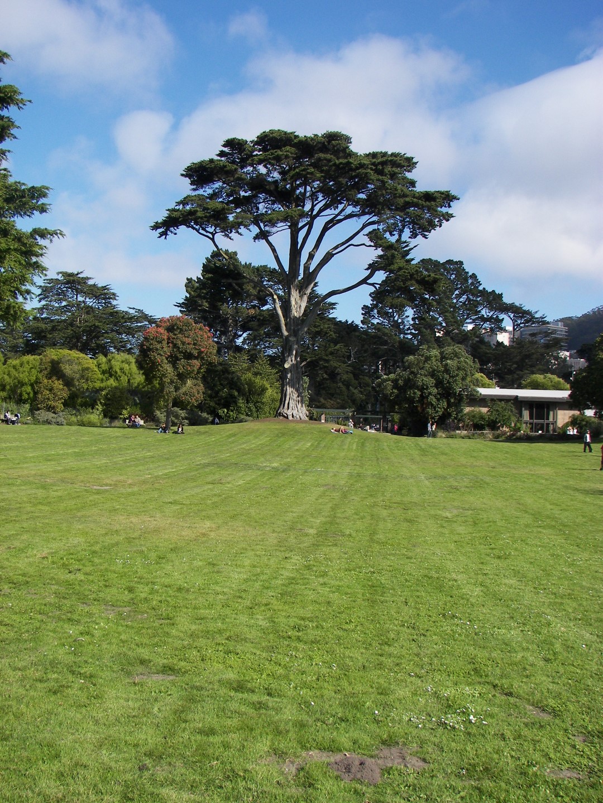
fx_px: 952
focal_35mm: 41
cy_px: 402
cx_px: 302
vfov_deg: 45.8
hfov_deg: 35.1
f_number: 4
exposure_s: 1/640
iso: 64
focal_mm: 6.8
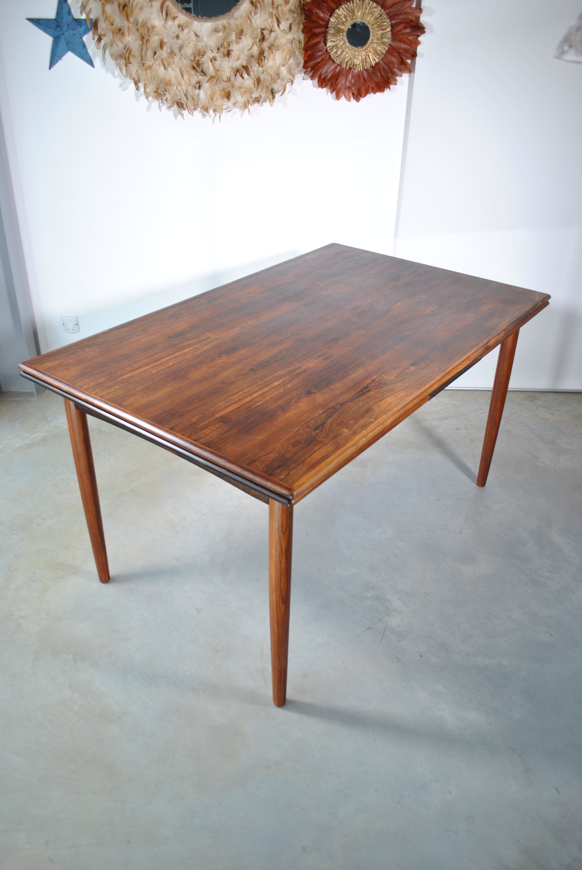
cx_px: 291
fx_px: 653
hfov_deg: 48.0
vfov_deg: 67.3
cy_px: 435
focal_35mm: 27
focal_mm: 18
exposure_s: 1/20
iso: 200
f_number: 4
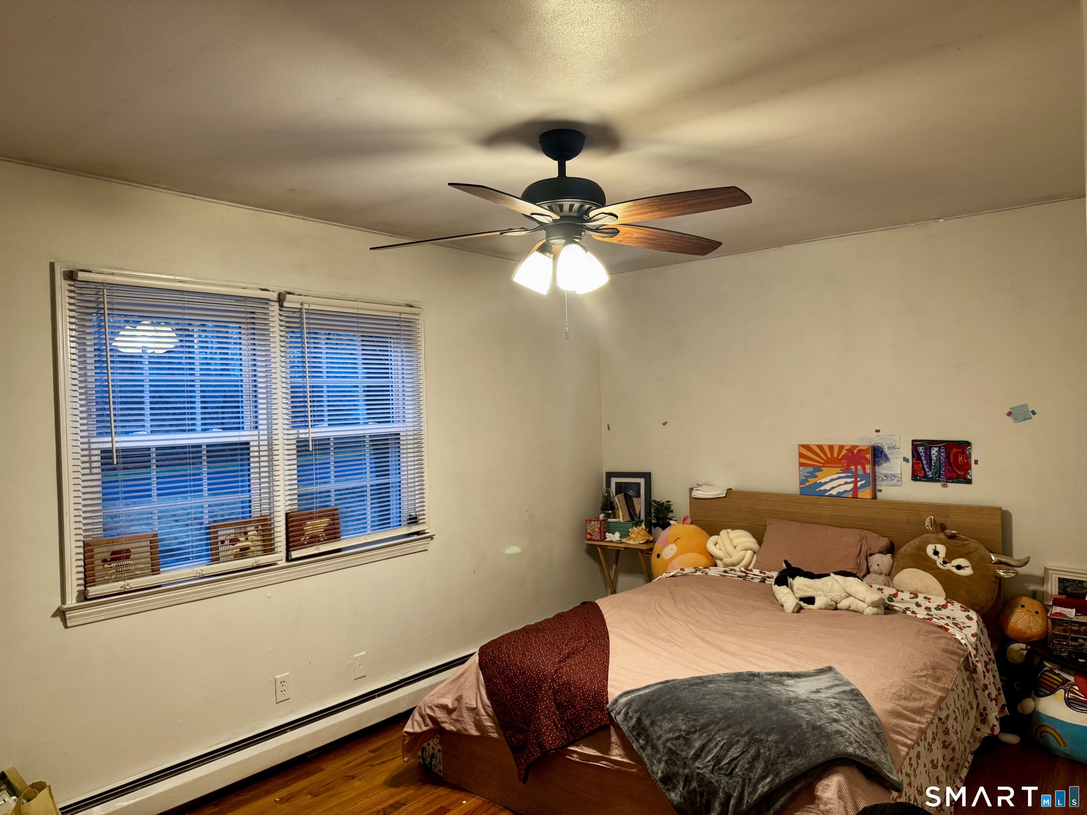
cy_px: 408
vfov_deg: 56.8
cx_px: 544
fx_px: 754
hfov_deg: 71.6
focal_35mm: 24
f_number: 1.78
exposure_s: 1/60
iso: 200
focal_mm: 6.76
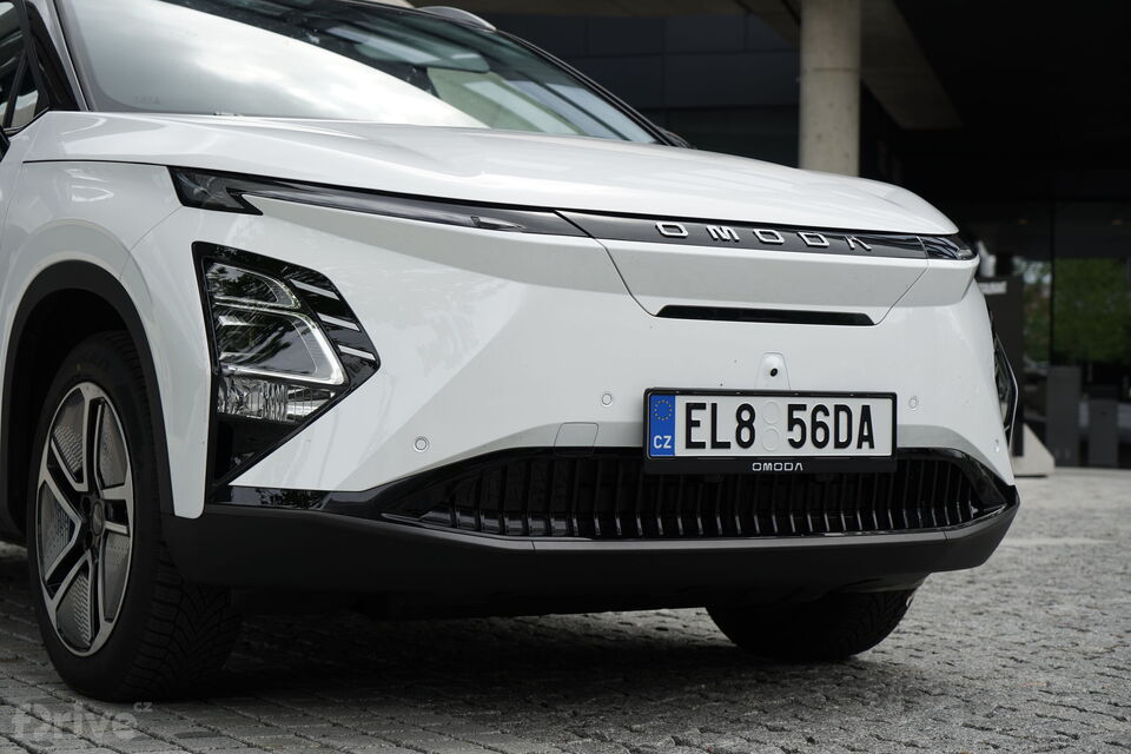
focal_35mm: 70
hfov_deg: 28.8
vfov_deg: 19.5
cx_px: 566
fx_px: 2199
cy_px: 377
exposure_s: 1/200
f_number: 5.6
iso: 100
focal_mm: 70
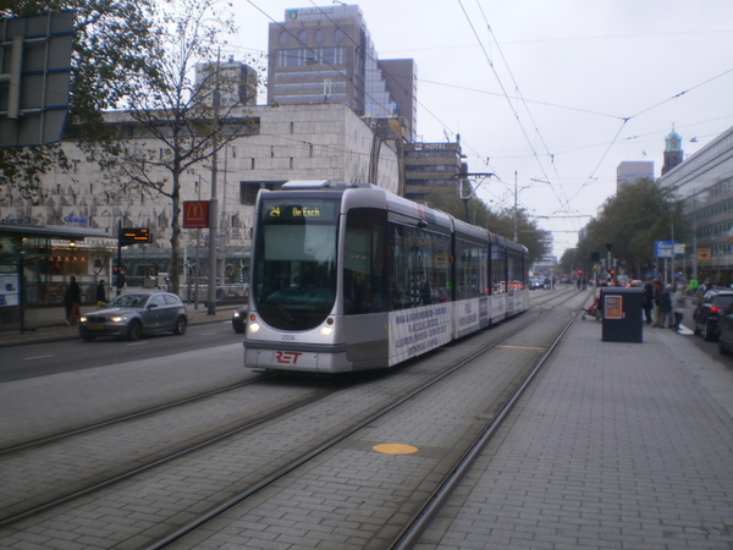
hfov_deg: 51.4
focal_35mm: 36
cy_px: 275
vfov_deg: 39.7
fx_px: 762
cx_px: 366
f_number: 4.6
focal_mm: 6.3
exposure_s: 1/80
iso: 100
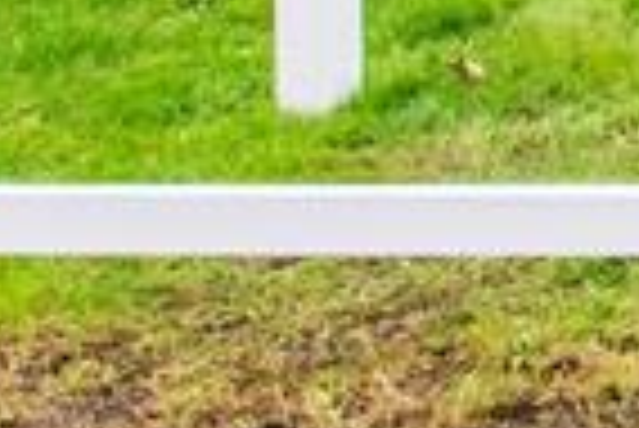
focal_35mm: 137
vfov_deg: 8.8
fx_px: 2434
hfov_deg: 10.1
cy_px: -701
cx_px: 2030
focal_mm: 19
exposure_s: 1/500
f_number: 8
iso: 400
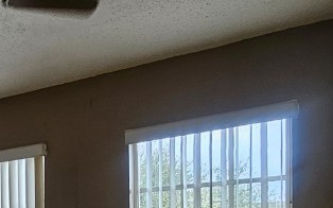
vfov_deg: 24.7
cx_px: 34
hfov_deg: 41.0
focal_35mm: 45
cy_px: 274
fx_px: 408
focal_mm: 1.7
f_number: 2.2
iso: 32
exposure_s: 1/60
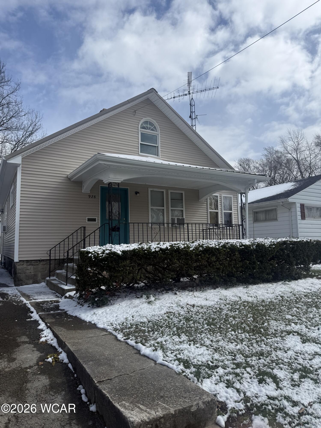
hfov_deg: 56.8
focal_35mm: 24
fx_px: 297
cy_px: 214
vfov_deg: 71.6
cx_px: 160
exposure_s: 1/7353
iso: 80
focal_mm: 6.76
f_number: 1.78
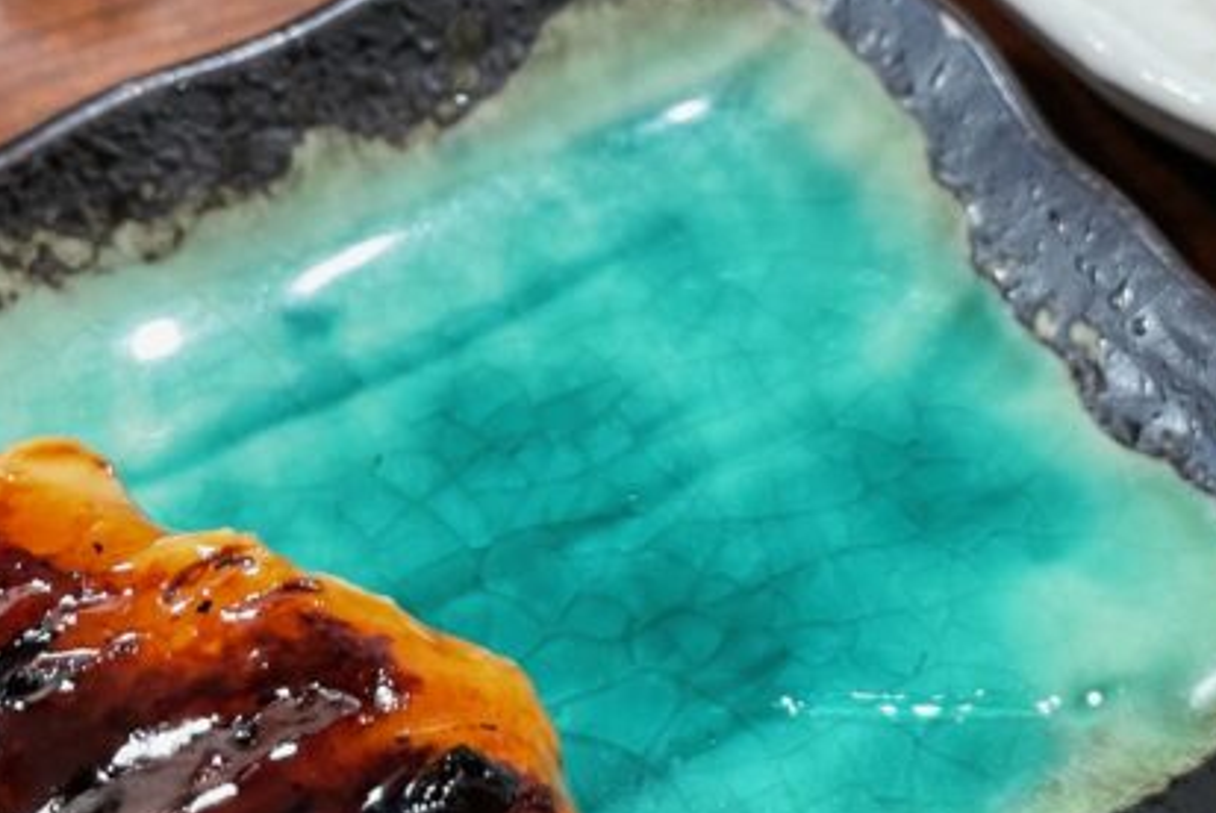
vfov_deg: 20.3
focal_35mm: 67
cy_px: 265
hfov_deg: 29.8
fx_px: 2265
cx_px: 833
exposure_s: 1/60
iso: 250
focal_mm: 4.2
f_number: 1.6
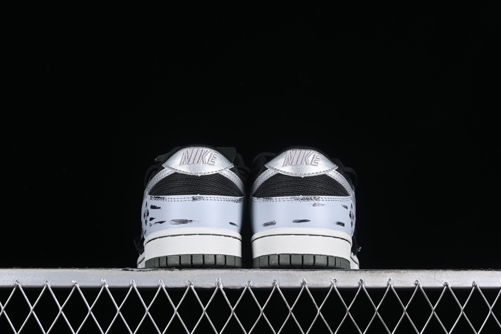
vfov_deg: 18.2
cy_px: 167
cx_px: 250
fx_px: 1044
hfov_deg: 27.0
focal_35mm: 75
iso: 160
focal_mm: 50
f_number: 7.1
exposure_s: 1/60
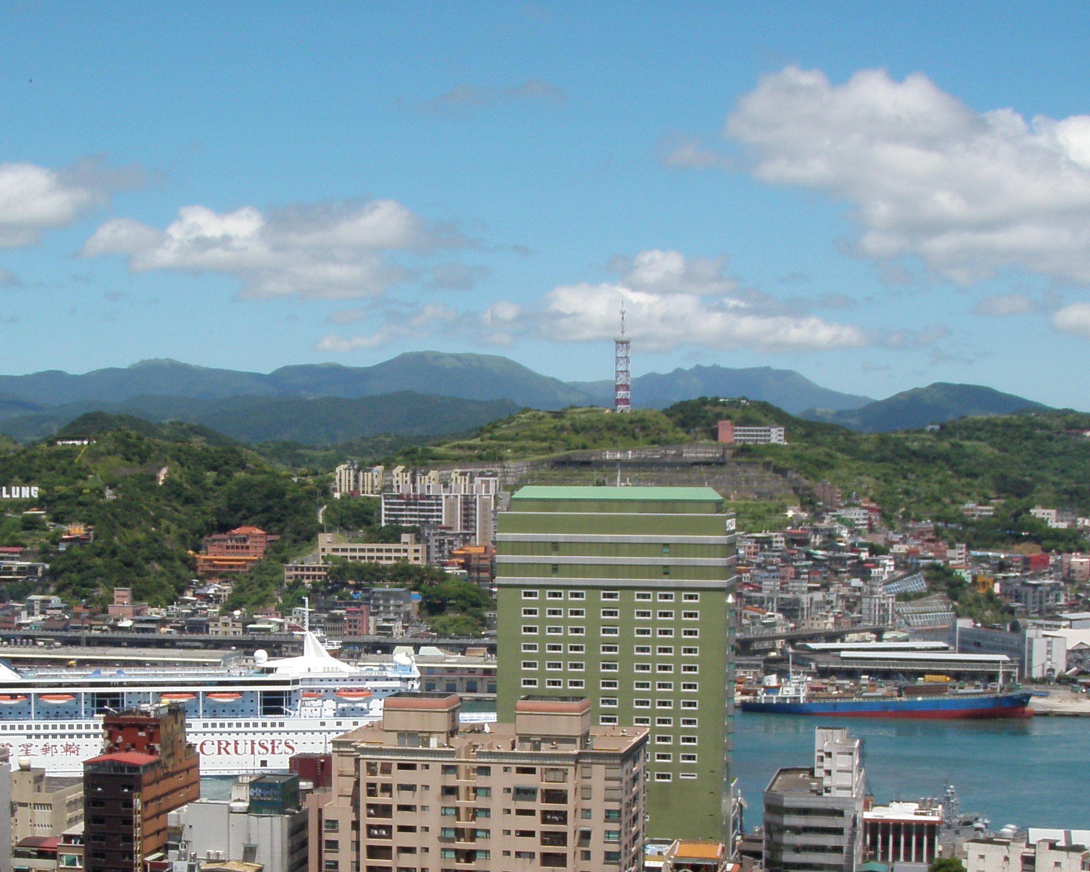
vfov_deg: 21.9
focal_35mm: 69
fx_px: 2226
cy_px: 693
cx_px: 455
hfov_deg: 27.5
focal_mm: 6.7
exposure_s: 1/640
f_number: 4.5
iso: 80
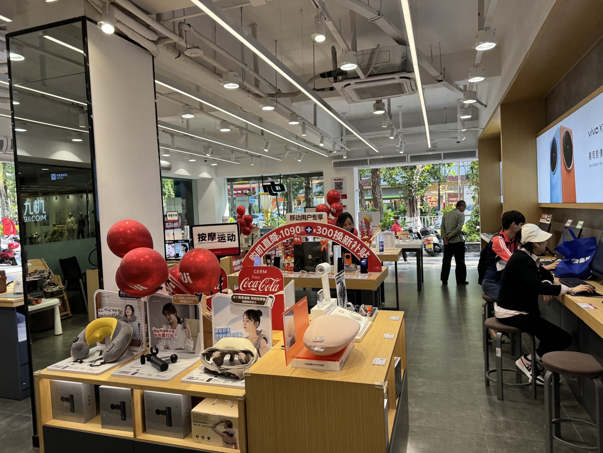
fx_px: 418
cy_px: 226
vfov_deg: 56.8
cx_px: 302
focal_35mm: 24
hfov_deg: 71.6
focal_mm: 6.86
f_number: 1.78
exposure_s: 1/151
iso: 64
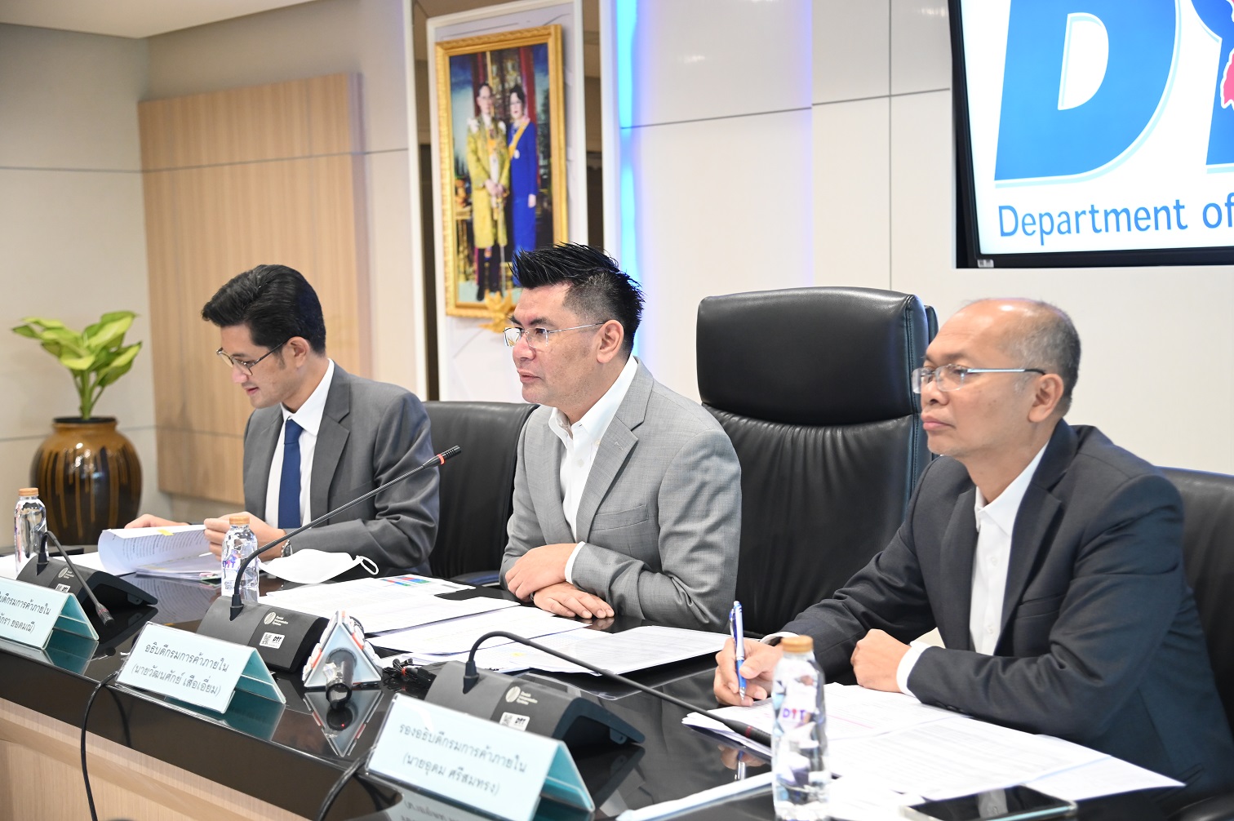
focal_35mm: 52
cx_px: 617
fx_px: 1781
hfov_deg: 38.2
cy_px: 410
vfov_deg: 26.0
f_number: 4
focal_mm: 52
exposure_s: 1/125
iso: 3200
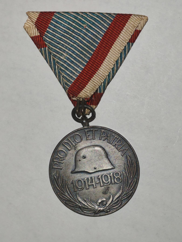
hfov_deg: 21.6
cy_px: 121
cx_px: 91
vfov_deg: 28.6
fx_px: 477
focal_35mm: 68
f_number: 1.95
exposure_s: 1/100
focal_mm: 5.52
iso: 250
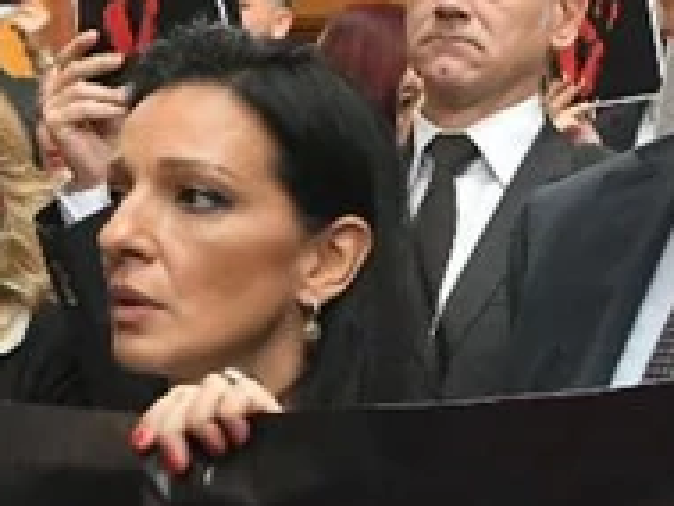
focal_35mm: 156
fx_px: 3039
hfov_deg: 12.7
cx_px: 353
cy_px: 424
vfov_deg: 9.5
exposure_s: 1/320
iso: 3200
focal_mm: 24
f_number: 4
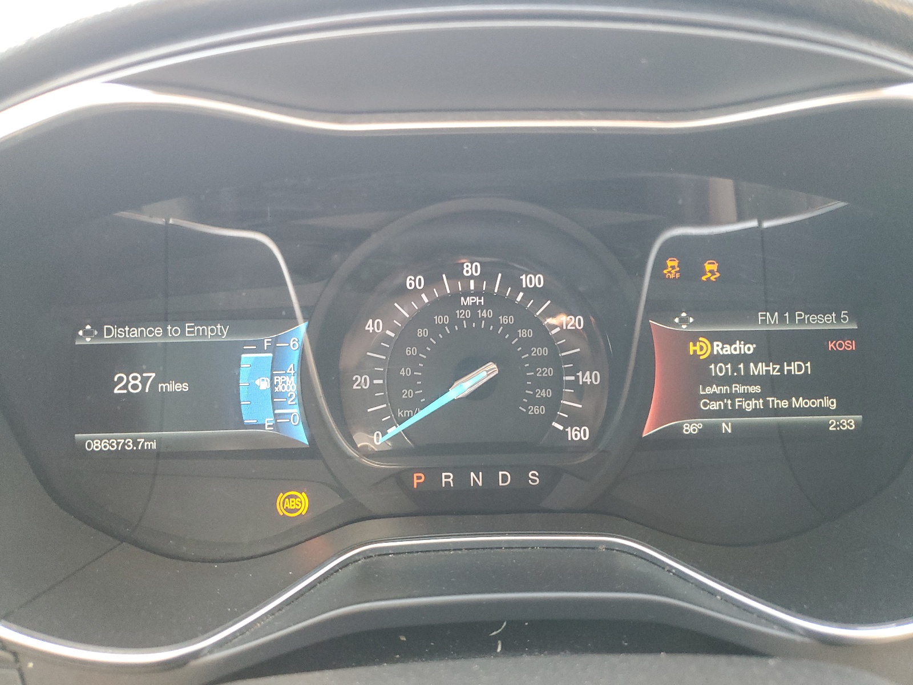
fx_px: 686
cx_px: 456
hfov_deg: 67.3
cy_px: 342
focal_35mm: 26
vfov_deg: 53.1
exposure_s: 1/60.2
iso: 176
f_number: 1.5
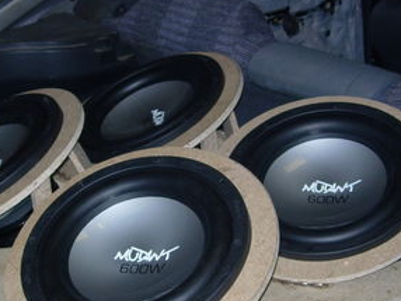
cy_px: 183
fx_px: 985
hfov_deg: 23.0
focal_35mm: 85
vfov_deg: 17.4
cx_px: 161
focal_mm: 7.8
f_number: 2.8
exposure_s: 1/64
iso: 79
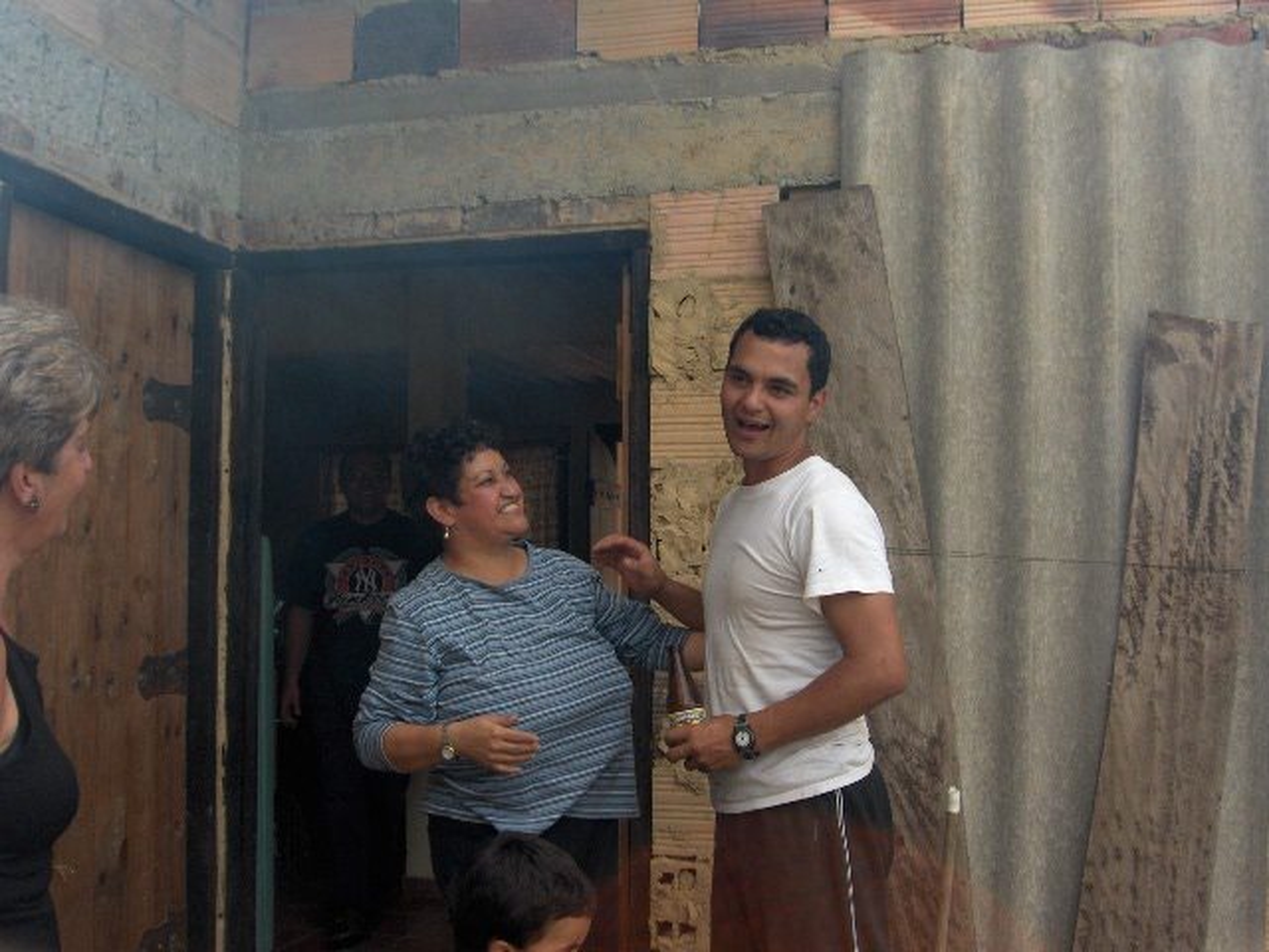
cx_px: 634
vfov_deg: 36.8
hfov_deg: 47.9
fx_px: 1430
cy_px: 476
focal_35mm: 39
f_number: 4.8
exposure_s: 1/216
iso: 100
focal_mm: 8
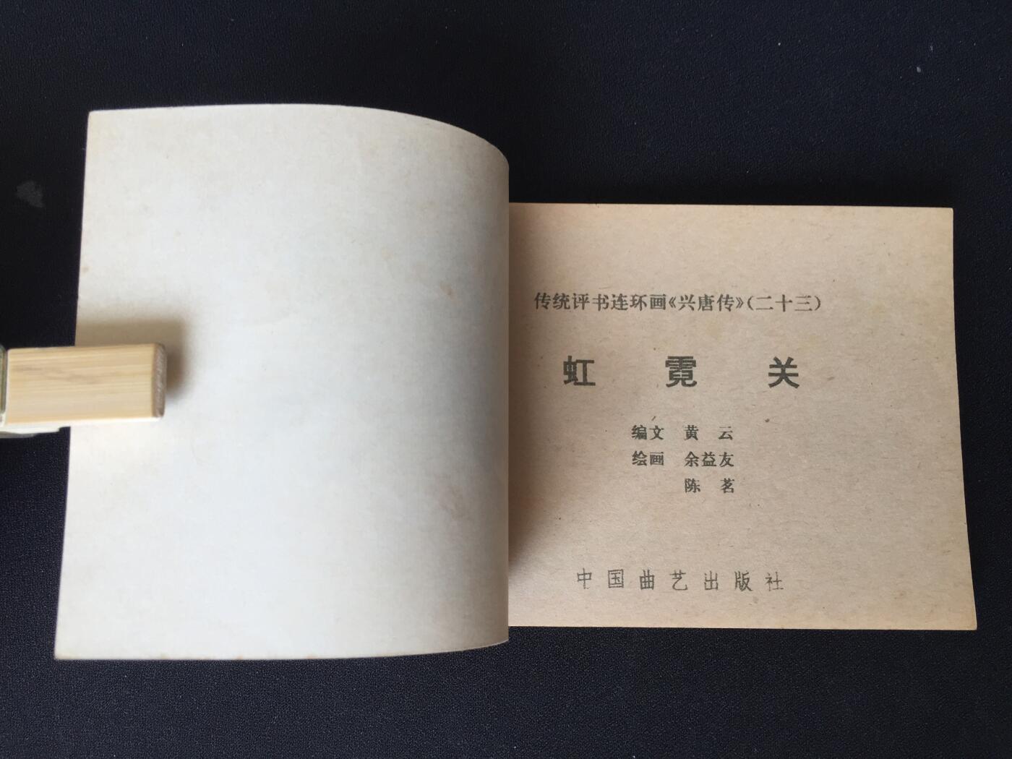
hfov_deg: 61.7
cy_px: 380
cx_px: 506
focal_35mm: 29
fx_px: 848
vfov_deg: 48.2
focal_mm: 4.15
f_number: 2.2
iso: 50
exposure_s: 1/100
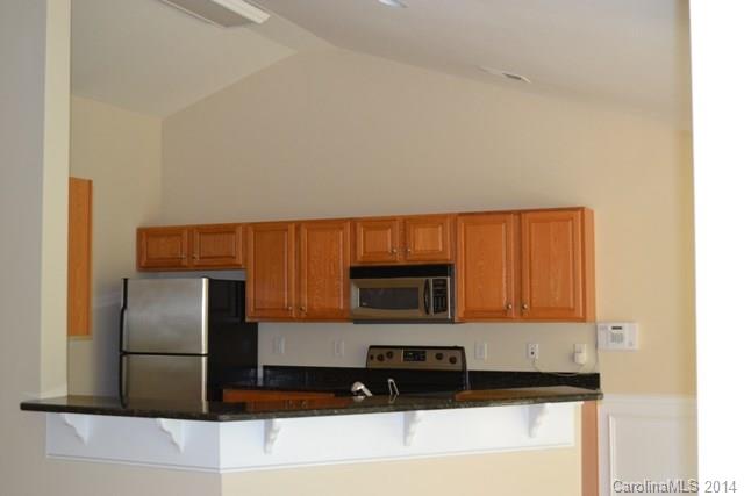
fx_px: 930
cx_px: 372
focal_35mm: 45
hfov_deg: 43.6
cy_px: 248
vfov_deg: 29.9
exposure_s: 1/60
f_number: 4.5
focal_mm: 30
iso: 1250
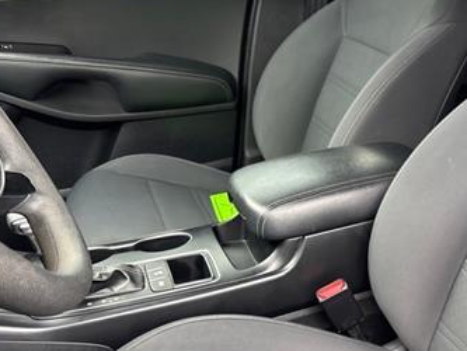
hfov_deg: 36.1
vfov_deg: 28.2
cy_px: 303
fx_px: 675
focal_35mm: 50
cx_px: 411
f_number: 1.6
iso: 125
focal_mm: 5.96
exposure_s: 1/121
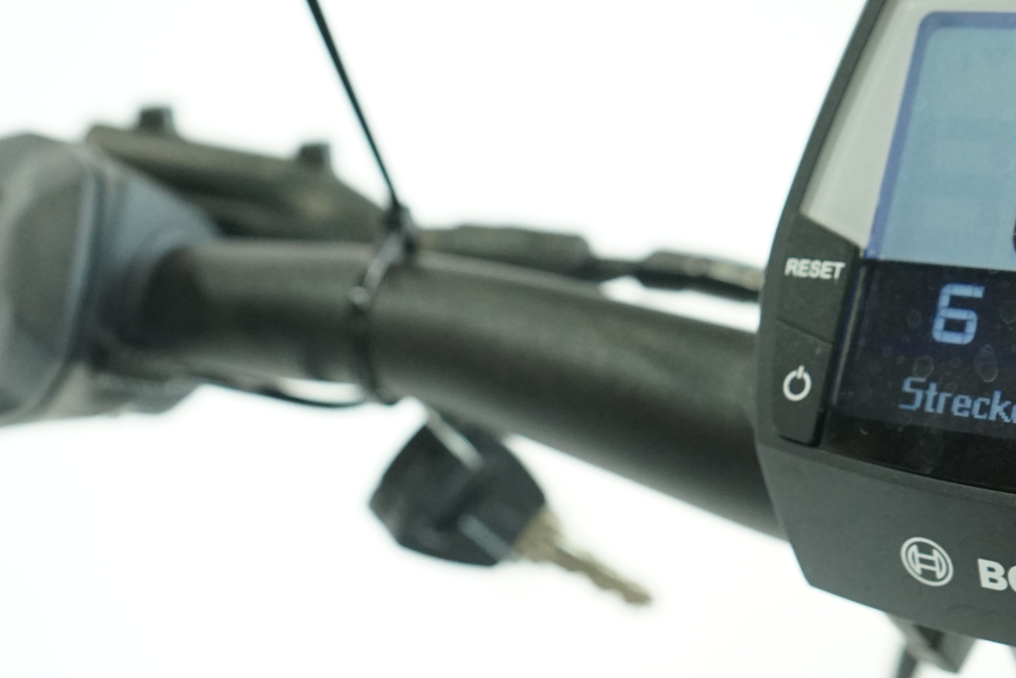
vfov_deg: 18.8
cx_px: 546
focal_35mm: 72
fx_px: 2032
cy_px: 500
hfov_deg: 28.1
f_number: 4.5
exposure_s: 1/200
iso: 2500
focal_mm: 34
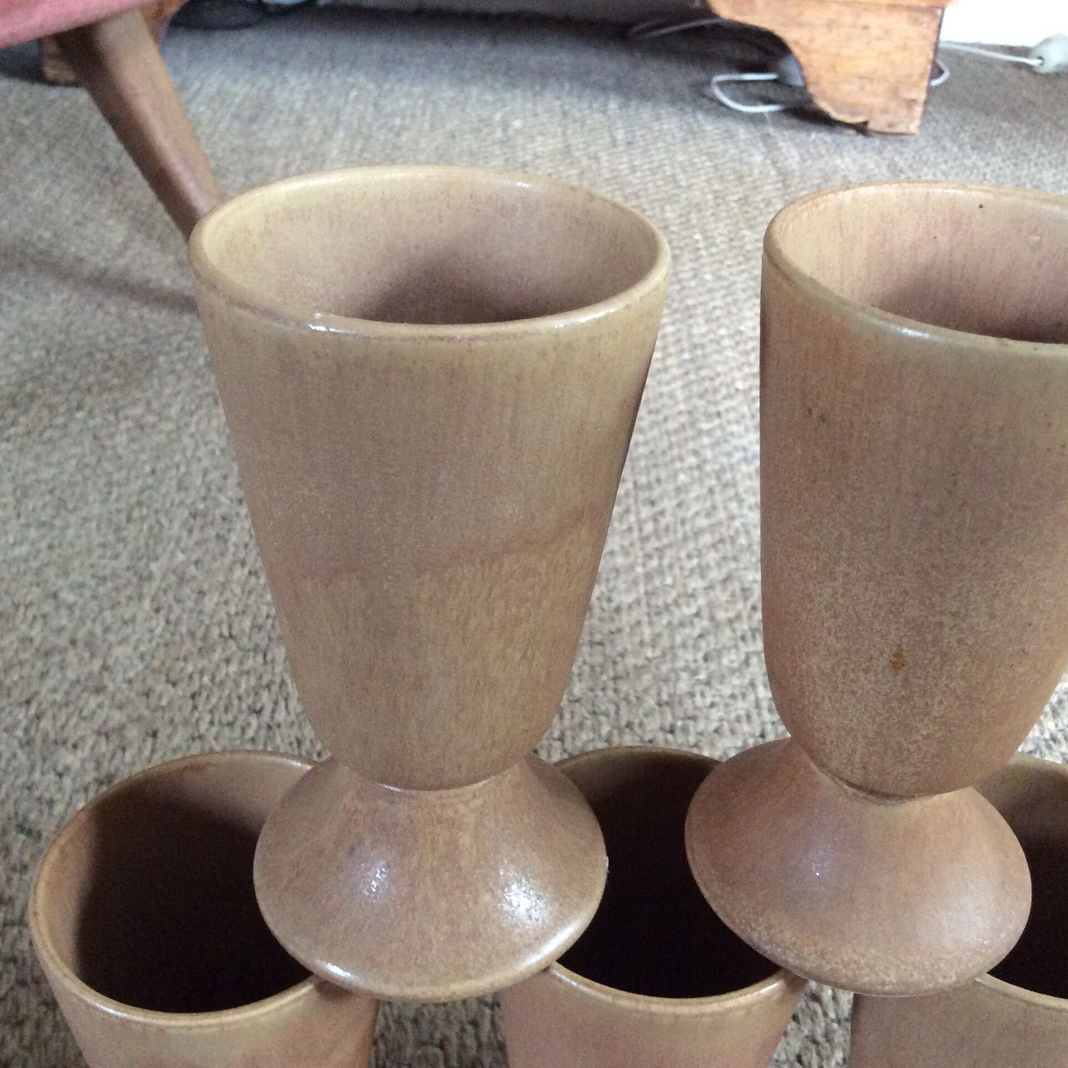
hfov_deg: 43.9
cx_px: 541
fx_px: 1326
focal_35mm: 38
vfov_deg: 43.9
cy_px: 534
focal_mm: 3.3
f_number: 2.4
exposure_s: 1/25
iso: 250
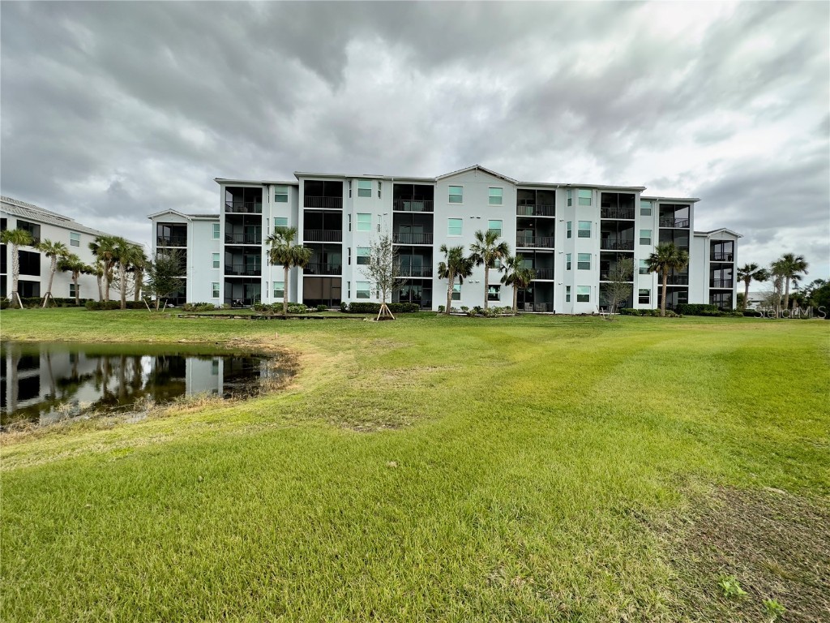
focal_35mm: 14
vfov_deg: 85.7
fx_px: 336
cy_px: 312
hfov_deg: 102.1
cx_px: 415
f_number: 2.2
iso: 40
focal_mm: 2.22
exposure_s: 1/636
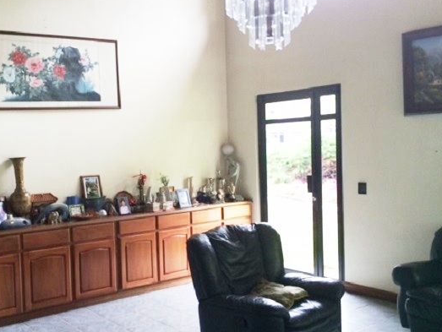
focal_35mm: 39
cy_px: 177
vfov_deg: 36.8
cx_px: 153
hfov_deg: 47.2
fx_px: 498
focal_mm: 4.15
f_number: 2.2
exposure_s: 1/30
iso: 32
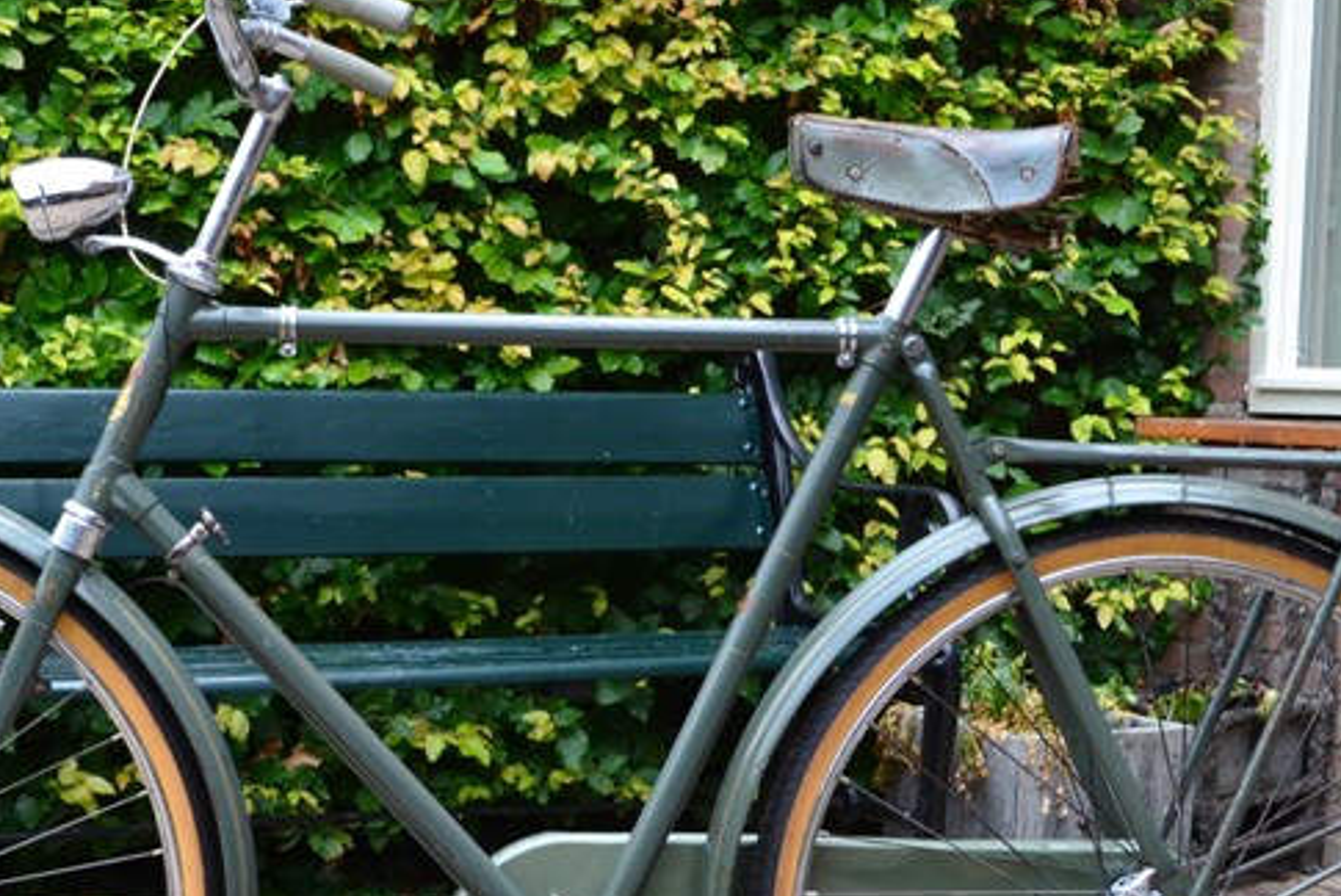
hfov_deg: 26.5
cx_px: 437
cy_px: 660
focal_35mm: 76
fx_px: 2833
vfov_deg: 17.9
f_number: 9
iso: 400
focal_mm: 24
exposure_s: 1/100
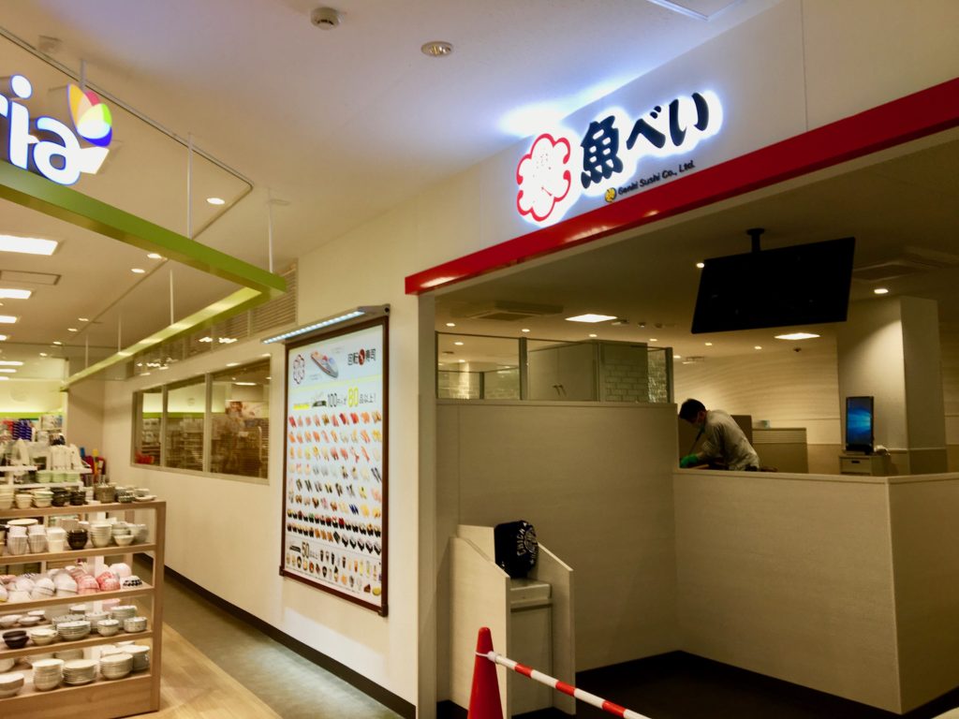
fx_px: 803
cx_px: 480
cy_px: 360
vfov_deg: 48.2
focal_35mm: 29
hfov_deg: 61.7
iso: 25
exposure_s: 1/60
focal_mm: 4.15
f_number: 2.2
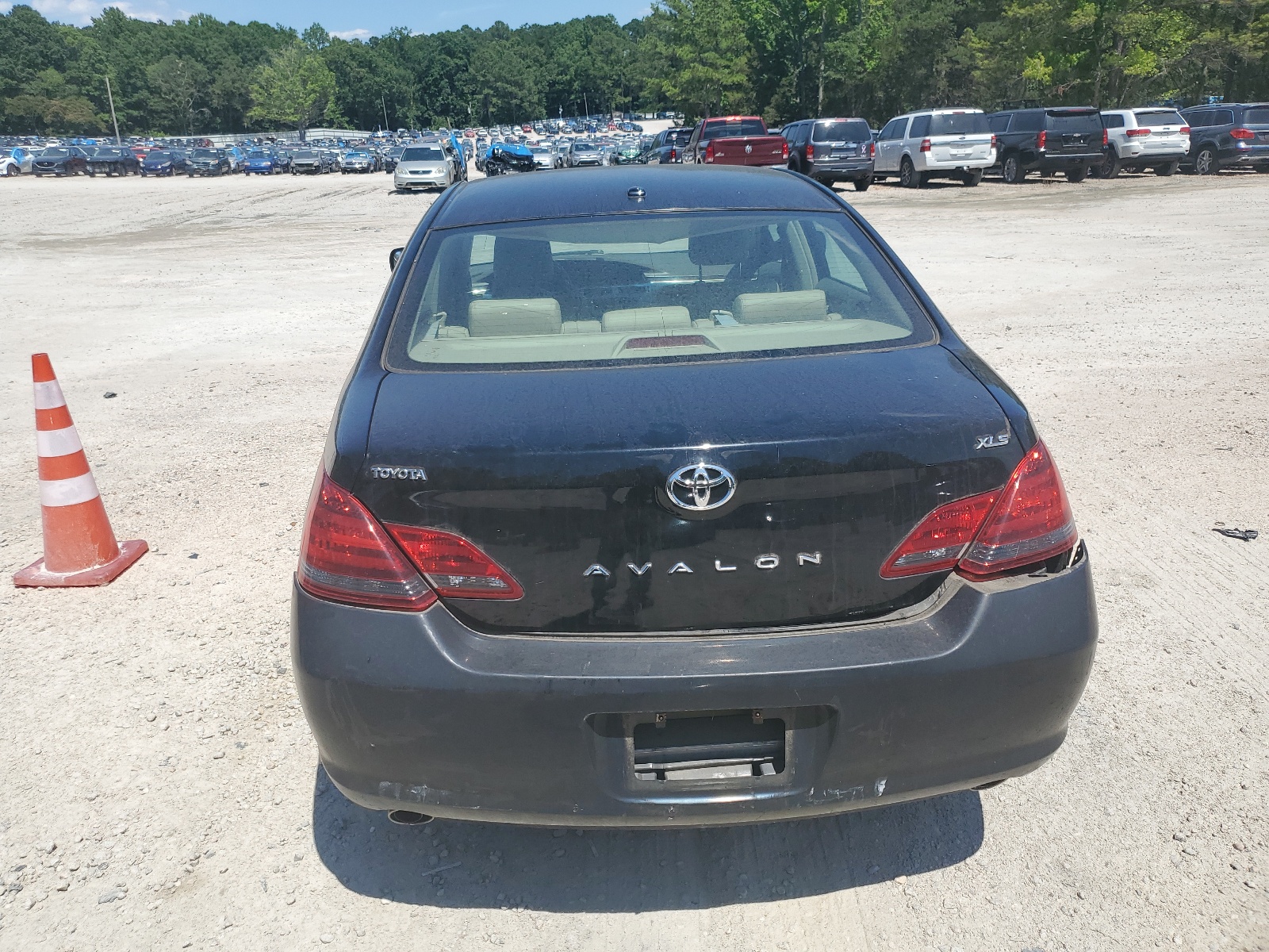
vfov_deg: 53.1
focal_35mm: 26
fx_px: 953
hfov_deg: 67.3
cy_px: 476
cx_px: 634
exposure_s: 1/3333
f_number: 1.5
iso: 50
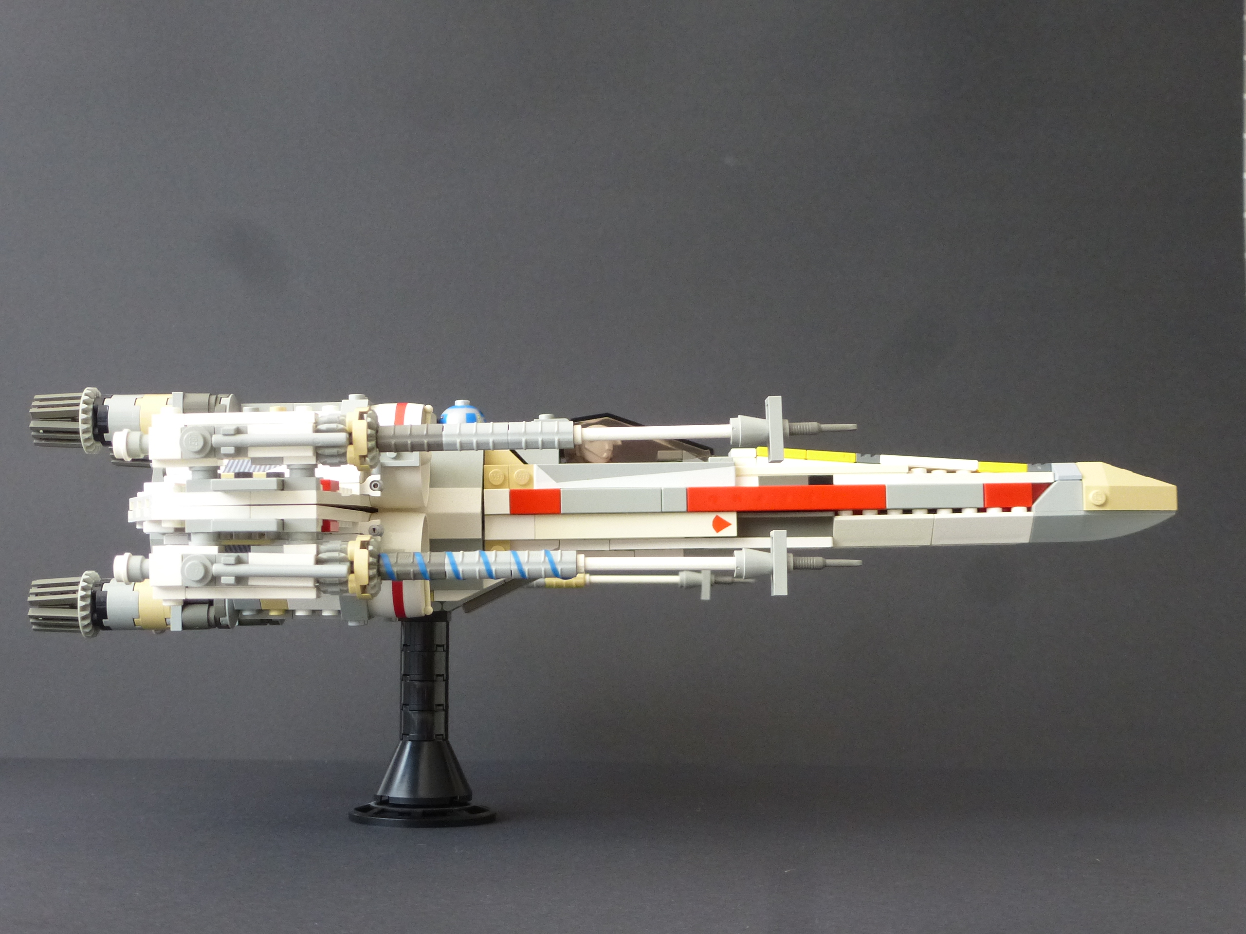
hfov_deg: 38.9
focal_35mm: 49
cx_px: 623
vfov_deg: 29.7
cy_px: 467
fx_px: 1764
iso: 400
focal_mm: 8.7
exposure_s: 1/13
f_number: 4.1
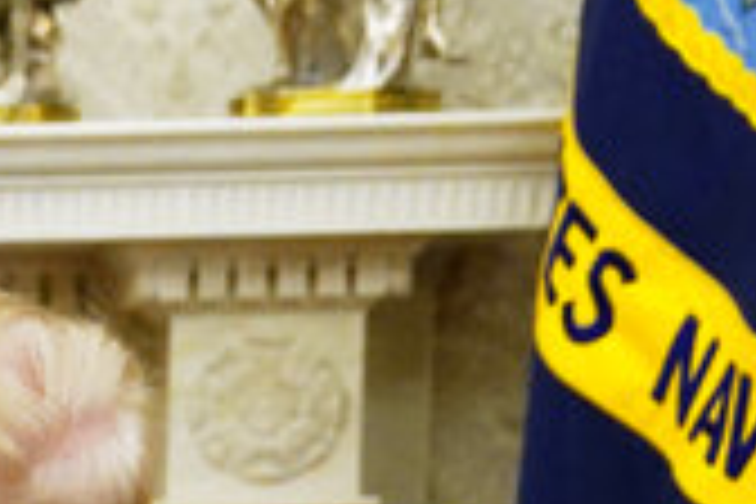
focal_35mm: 323
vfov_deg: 4.2
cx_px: -1395
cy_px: 1168
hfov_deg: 6.0
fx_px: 6782
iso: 2000
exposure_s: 1/320
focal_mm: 53
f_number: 2.8
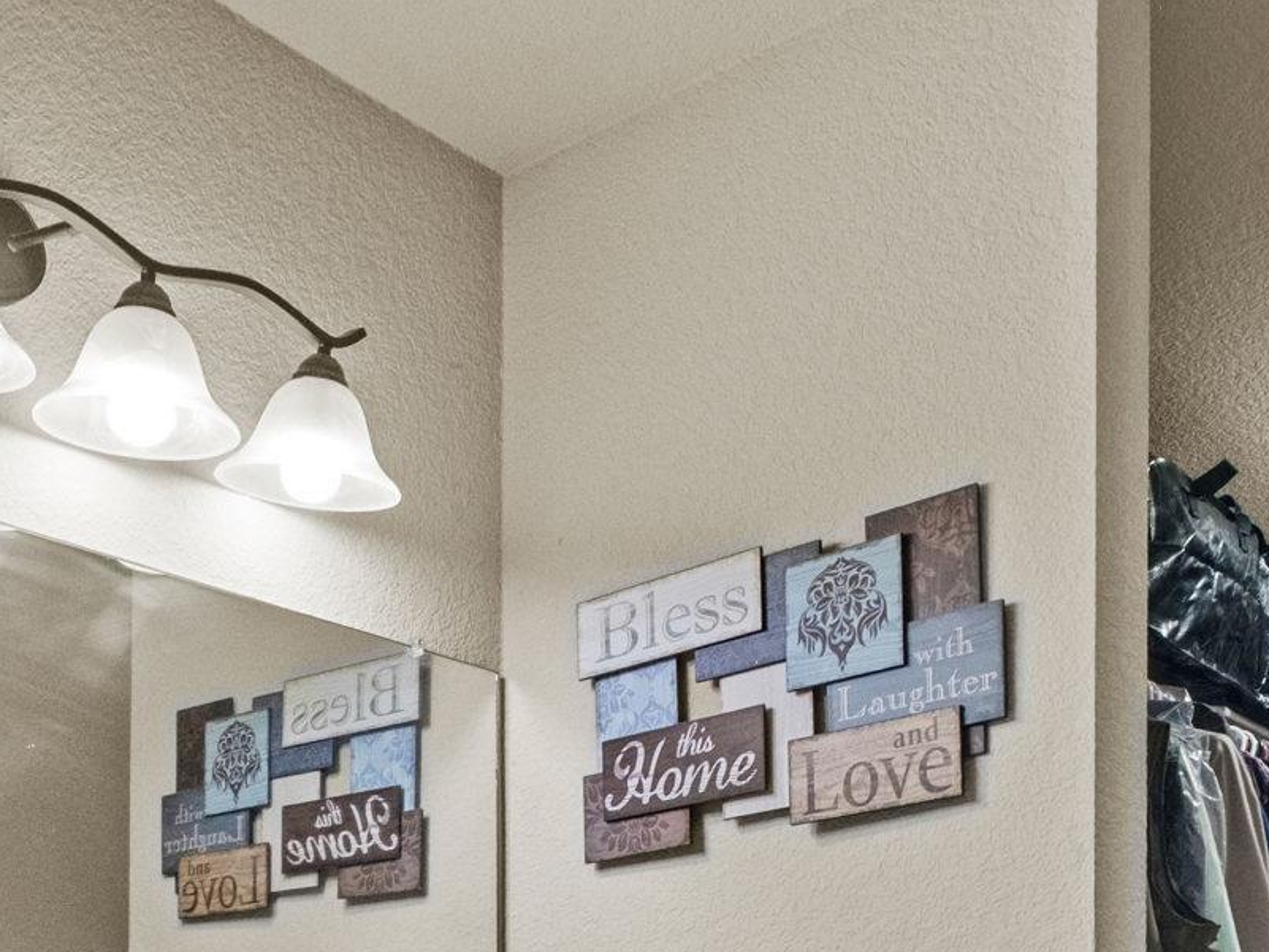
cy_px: 1140
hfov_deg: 41.4
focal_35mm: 45
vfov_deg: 28.1
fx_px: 1650
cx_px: 407
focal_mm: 10
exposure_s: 1/3
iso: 800
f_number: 8
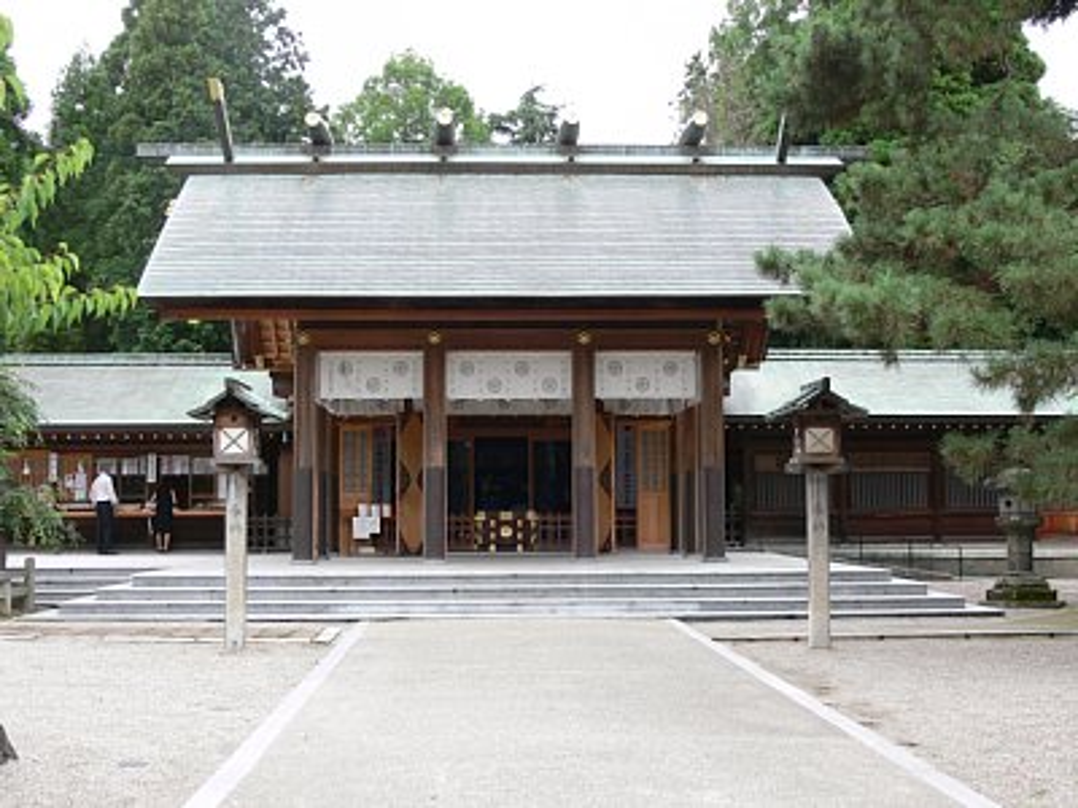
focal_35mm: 45
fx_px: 1401
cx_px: 539
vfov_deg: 32.2
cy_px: 404
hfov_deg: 42.1
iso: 80
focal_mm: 9.6
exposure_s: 1/125
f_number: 4.5
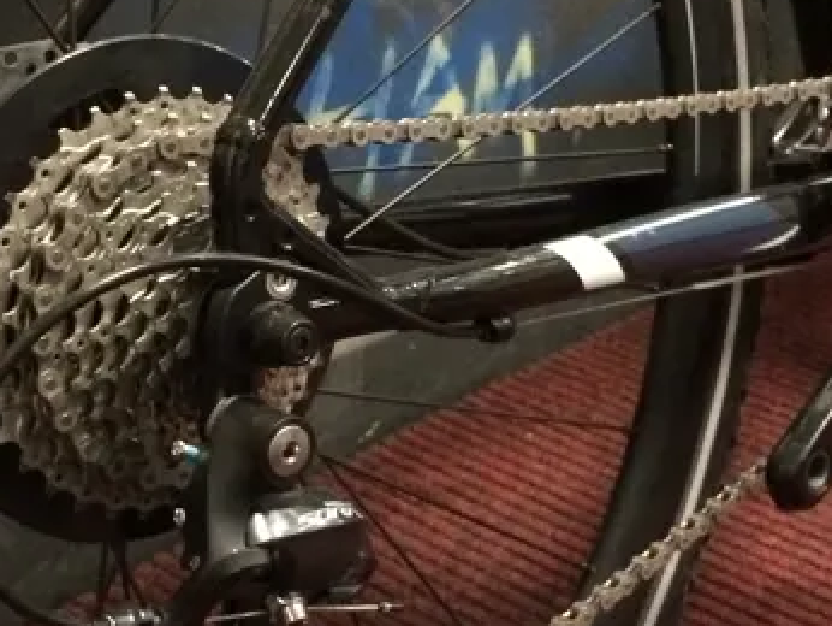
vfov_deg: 21.9
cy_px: 224
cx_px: 423
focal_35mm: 67
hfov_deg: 28.9
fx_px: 1611
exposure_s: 1/17
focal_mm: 4.15
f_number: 2.2
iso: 640
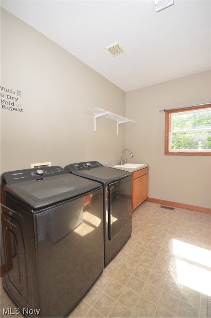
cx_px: 106
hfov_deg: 77.0
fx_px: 133
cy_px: 159
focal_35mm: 15
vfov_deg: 100.5
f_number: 5
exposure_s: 1/100
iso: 200
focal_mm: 10
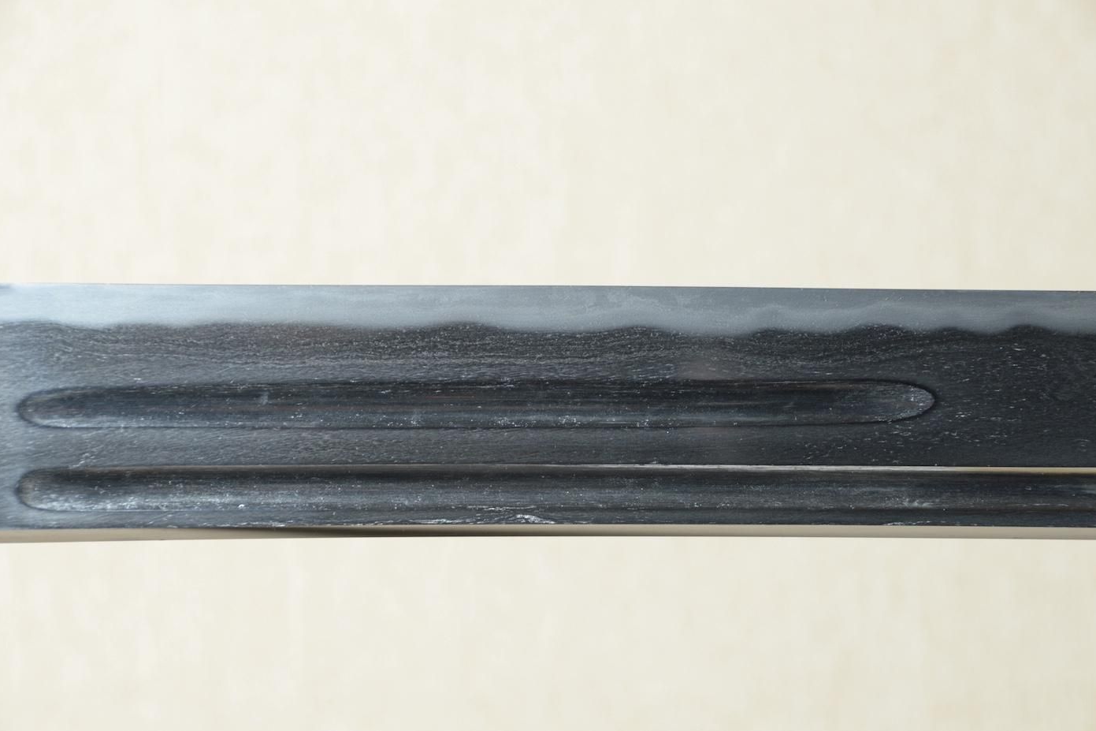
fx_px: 5144
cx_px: 548
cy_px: 366
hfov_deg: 12.2
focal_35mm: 169
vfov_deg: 8.1
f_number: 11
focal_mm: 112
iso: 400
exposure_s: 1/2
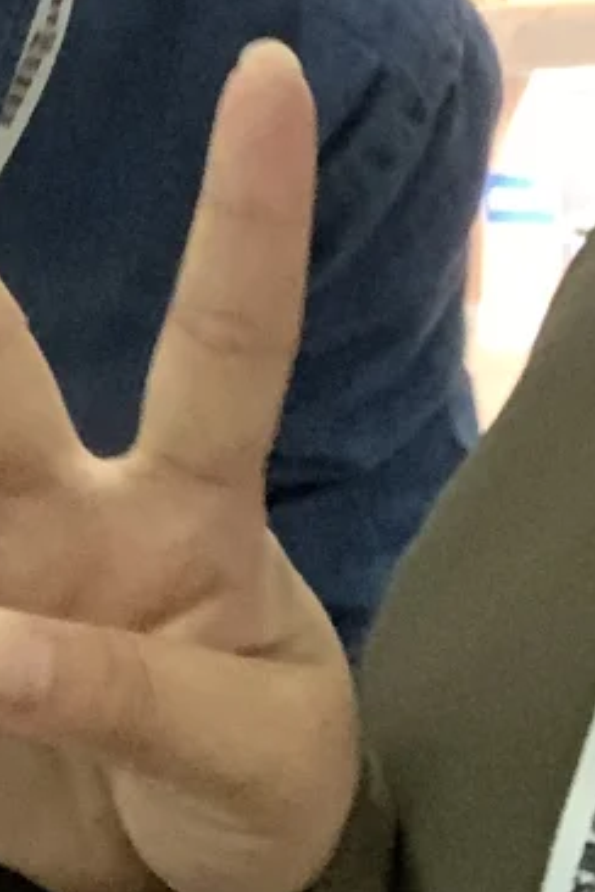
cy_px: 29
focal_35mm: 131
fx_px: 3247
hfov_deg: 10.0
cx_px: -410
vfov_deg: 15.4
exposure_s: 1/20
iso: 640
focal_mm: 2.87
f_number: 2.2
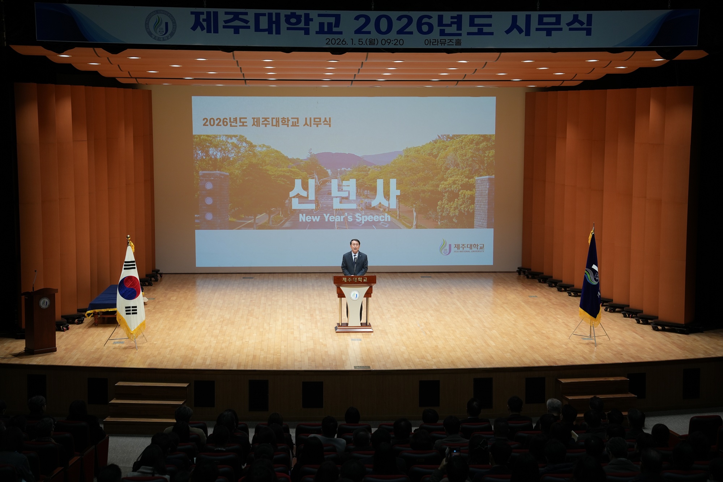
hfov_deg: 33.4
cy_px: 241
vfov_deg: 22.6
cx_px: 362
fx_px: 1205
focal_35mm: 60
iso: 500
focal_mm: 60
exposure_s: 1/160
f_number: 4
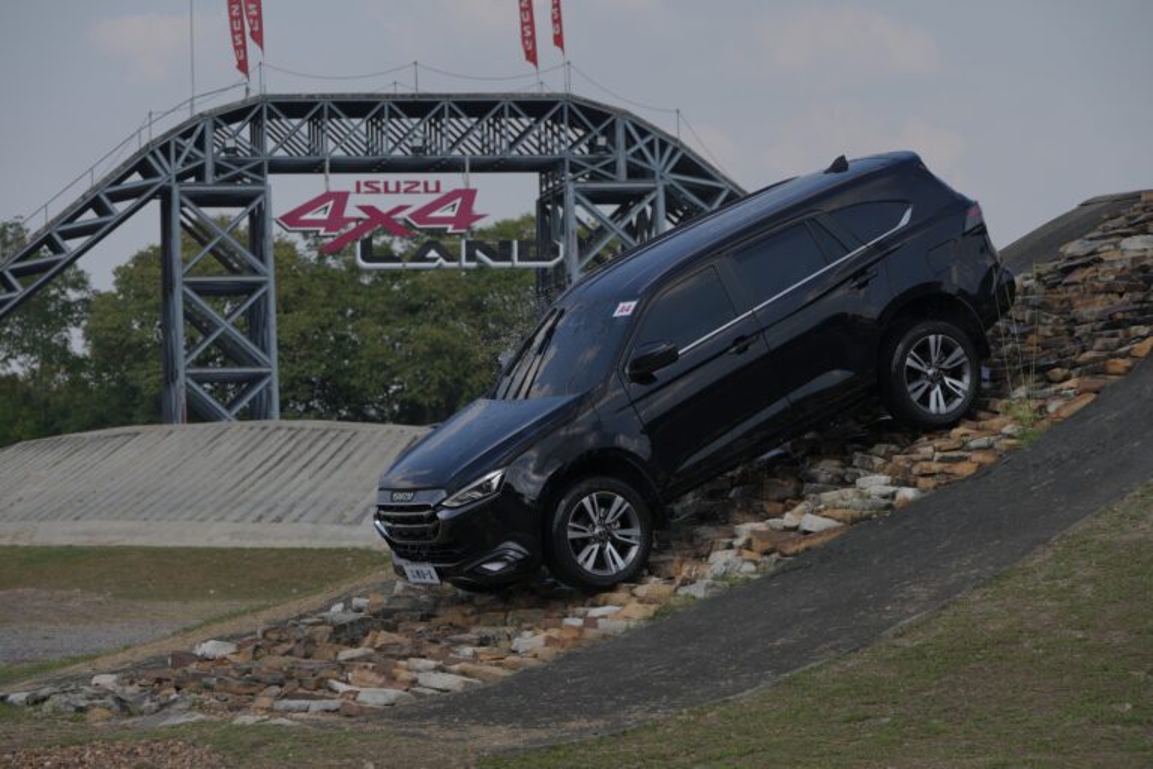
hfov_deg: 16.7
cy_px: 384
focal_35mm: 123
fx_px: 3939
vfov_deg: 11.1
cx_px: 576
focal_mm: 123
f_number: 5.6
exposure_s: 1/640
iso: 100
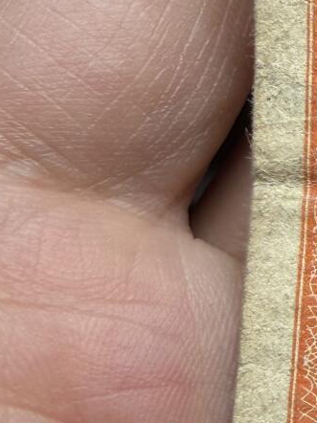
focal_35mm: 106
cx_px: 612
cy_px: 286
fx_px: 1296
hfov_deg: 12.5
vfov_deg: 18.5
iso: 40
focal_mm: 2.22
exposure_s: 1/326
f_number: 2.2
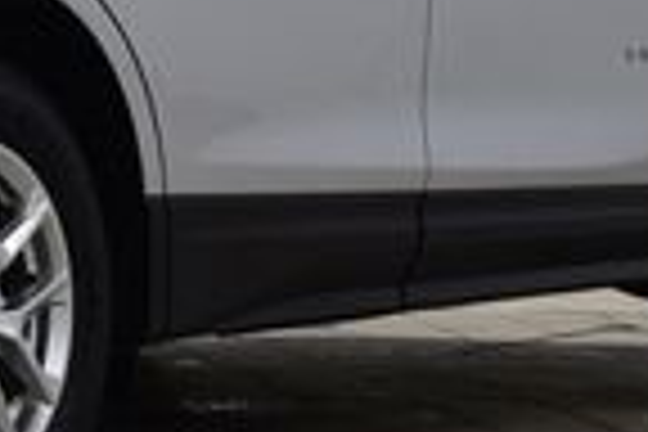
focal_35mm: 267
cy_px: 25
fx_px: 4806
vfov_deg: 5.1
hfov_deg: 7.6
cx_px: -220
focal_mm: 40
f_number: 6.3
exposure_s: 1/20
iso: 400
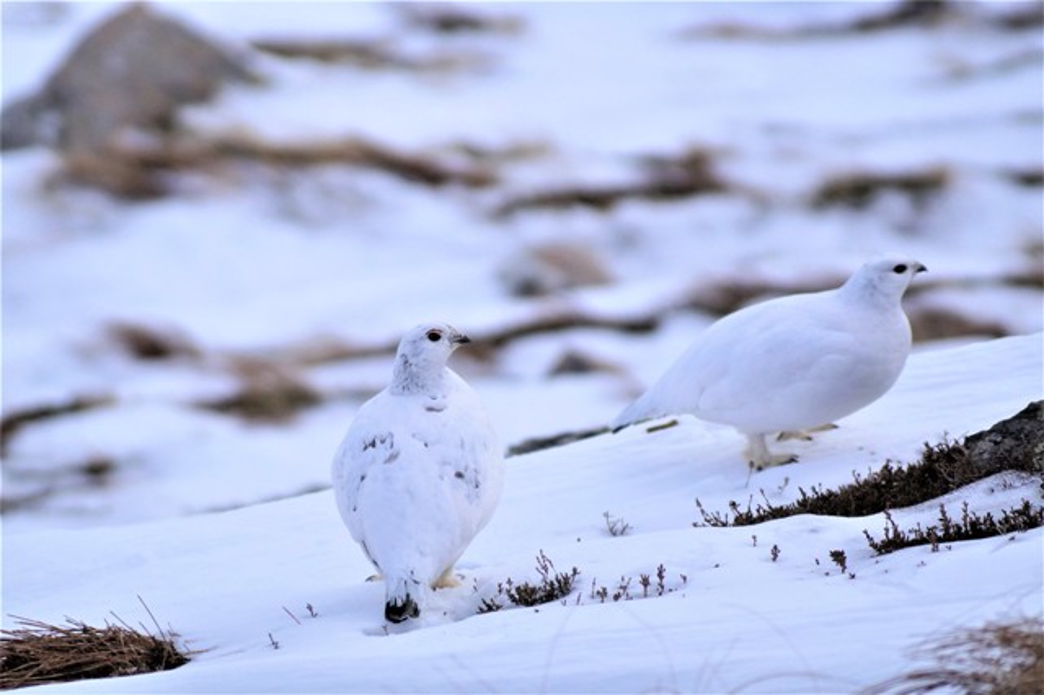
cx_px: 522
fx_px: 8695
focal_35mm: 300
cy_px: 348
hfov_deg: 6.9
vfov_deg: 4.6
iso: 800
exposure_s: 1/3200
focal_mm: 200
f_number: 7.1
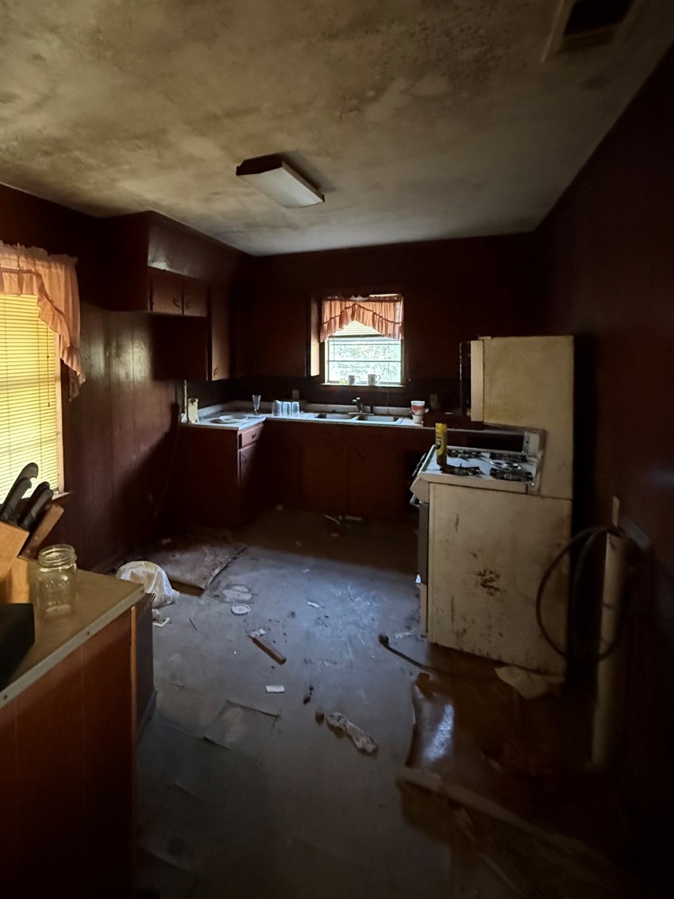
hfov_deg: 67.1
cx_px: 235
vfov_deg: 83.9
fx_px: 493
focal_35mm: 19
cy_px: 372
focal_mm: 2.22
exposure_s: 1/30
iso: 1600
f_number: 2.2
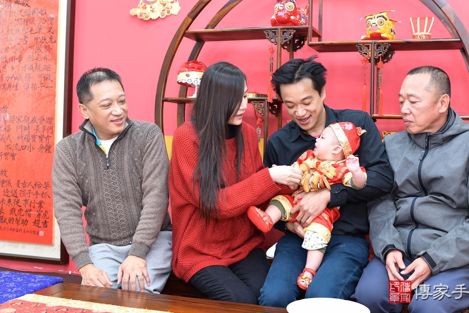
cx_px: 274
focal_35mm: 42
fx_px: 547
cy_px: 135
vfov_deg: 31.8
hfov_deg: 46.2
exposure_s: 1/200
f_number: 4.5
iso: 800
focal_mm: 35
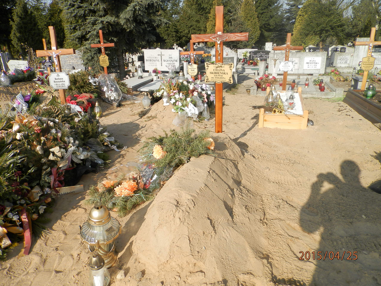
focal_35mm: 25
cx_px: 190
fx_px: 275
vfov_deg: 54.9
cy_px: 143
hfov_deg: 69.4
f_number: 3.1
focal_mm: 4.5
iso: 80
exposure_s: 1/1000
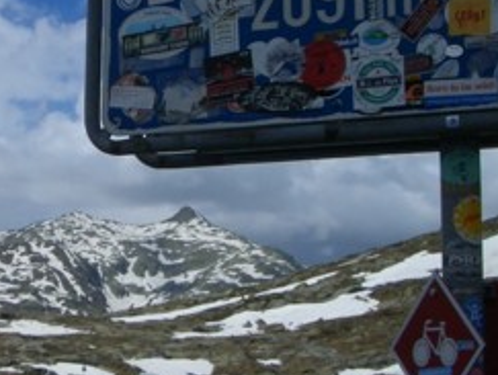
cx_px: 27
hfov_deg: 20.7
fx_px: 1326
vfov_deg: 16.0
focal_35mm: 92
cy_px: 109
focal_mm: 5.8
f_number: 4.3
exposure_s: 1/2000
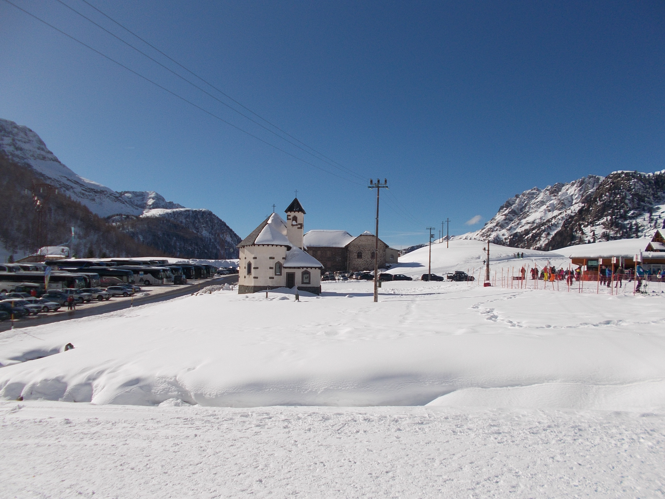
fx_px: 499
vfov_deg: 53.1
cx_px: 332
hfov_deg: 67.3
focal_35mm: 26
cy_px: 250
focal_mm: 4.6
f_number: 8
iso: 80
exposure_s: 1/400
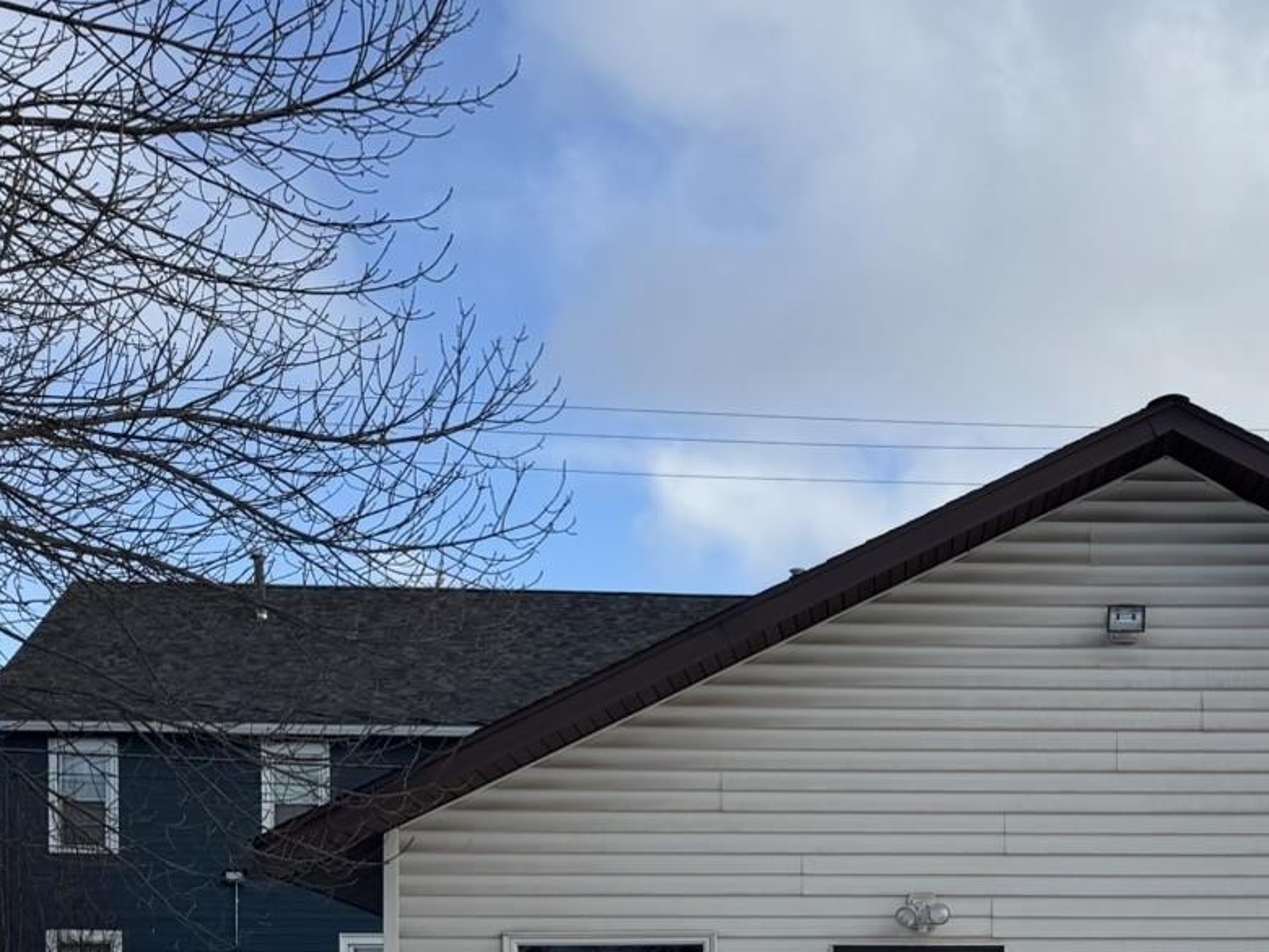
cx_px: 996
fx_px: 2310
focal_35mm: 63
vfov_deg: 22.1
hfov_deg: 30.1
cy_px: 1030
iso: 80
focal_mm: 6.76
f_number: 1.78
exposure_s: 1/3413
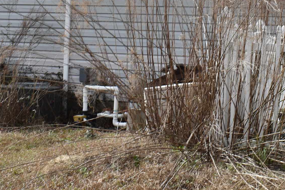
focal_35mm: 90
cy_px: 22
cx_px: 169
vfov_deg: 15.0
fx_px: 713
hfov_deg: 22.6
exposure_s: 1/320
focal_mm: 22
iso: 100
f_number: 8
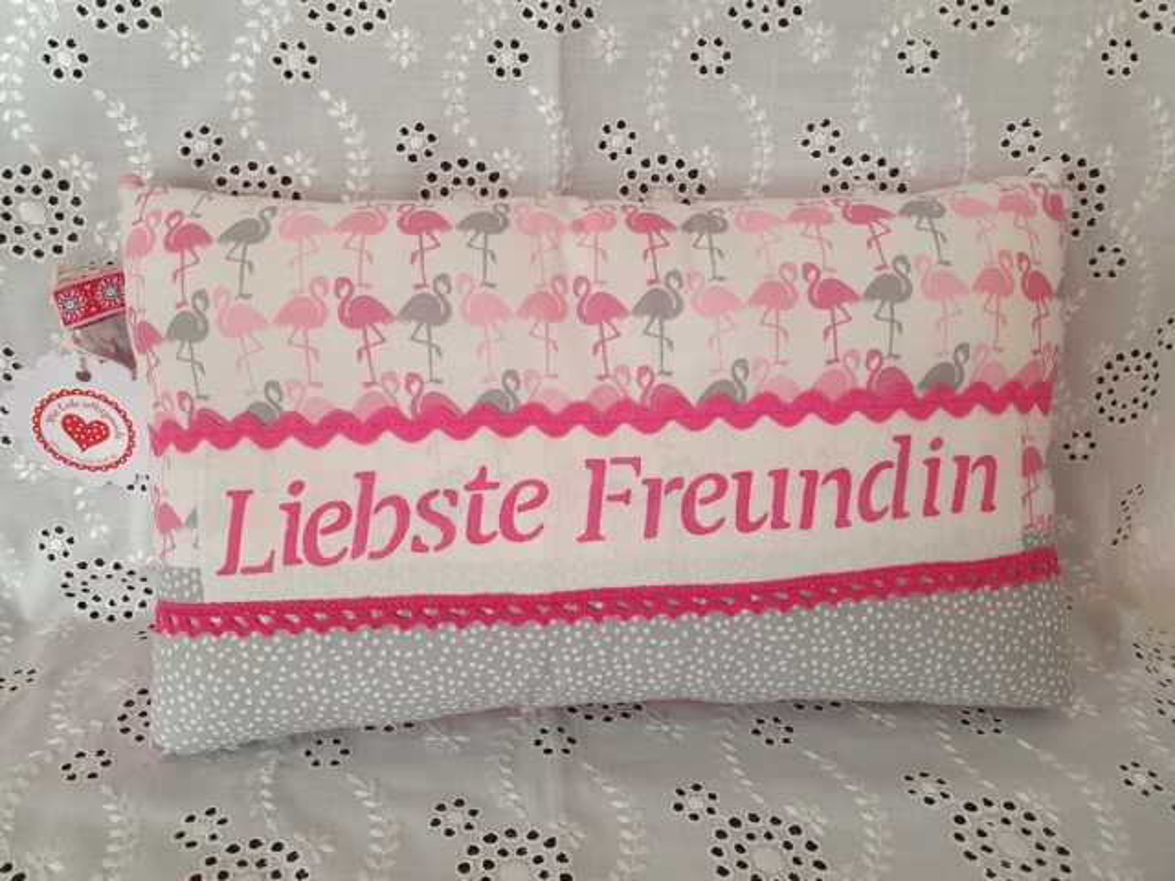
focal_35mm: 26
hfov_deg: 67.3
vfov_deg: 53.1
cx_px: 588
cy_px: 440
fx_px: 883
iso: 250
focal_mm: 4.32
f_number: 2.4
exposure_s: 1/50
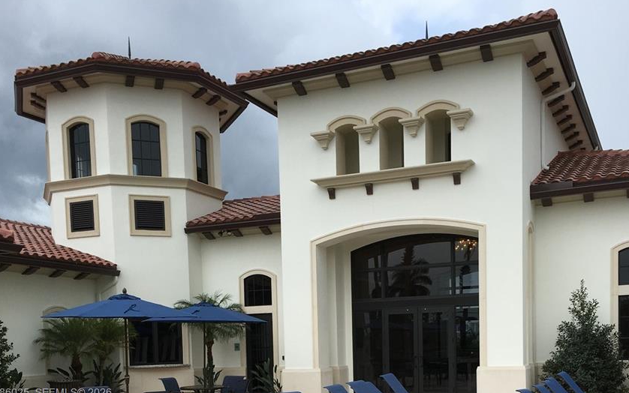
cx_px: 311
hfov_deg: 45.3
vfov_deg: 27.5
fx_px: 754
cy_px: 394
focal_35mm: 44
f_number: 2.2
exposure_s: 1/974
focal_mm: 4.15
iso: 25
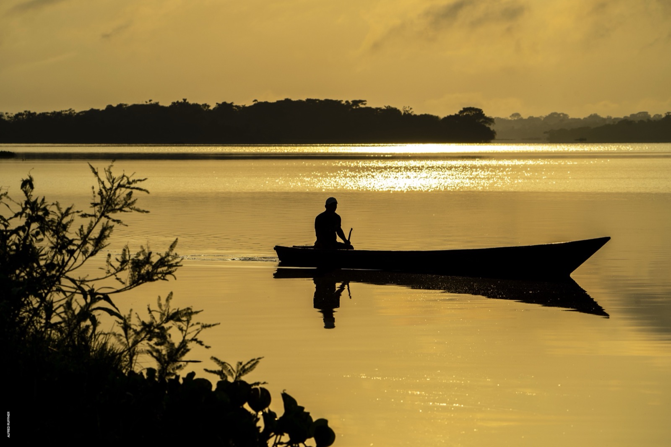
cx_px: 336
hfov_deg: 10.3
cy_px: 224
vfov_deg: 6.9
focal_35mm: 200
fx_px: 3727
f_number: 10
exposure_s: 1/1600
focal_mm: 200
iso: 100
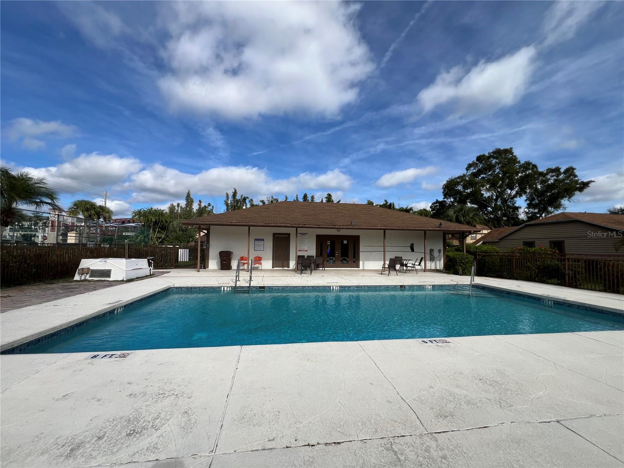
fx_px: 234
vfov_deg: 89.9
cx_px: 312
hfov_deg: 106.2
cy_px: 234
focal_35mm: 13
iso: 32
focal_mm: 1.57
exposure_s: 1/2179
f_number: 1.8
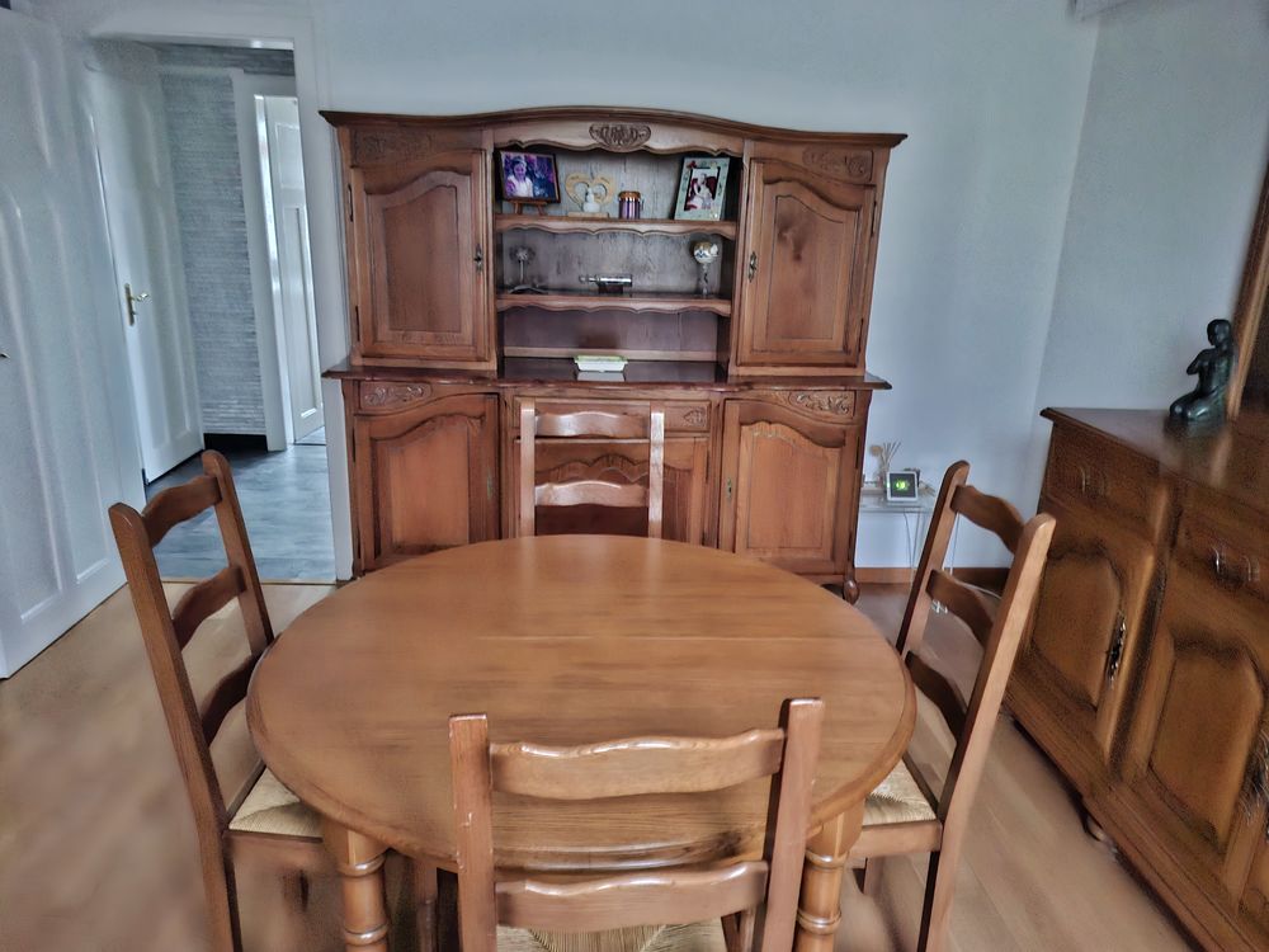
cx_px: 634
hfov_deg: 73.9
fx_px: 843
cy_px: 476
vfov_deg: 58.9
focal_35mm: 23
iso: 1250
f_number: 1.8
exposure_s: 1/9
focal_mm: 5.54
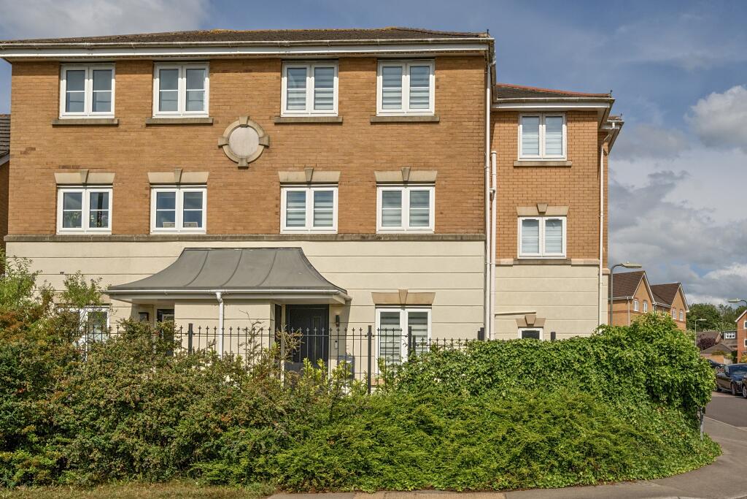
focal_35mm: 30
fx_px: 623
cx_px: 374
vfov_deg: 43.6
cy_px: 250
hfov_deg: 61.9
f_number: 8
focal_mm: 20
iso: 400
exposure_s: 1/2500
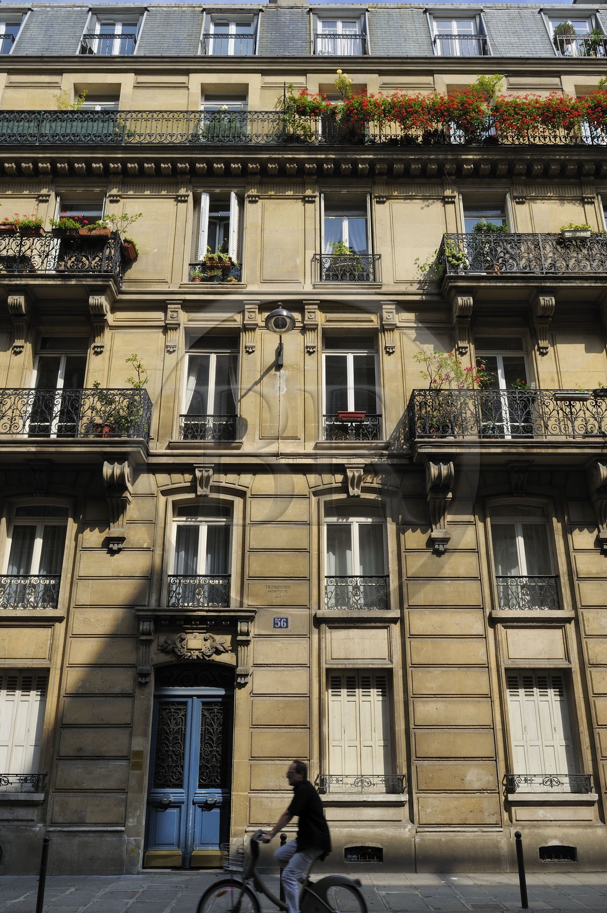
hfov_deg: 42.3
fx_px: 785
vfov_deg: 60.3
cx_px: 304
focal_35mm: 31
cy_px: 456
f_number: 13
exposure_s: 1/160
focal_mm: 31
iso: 200
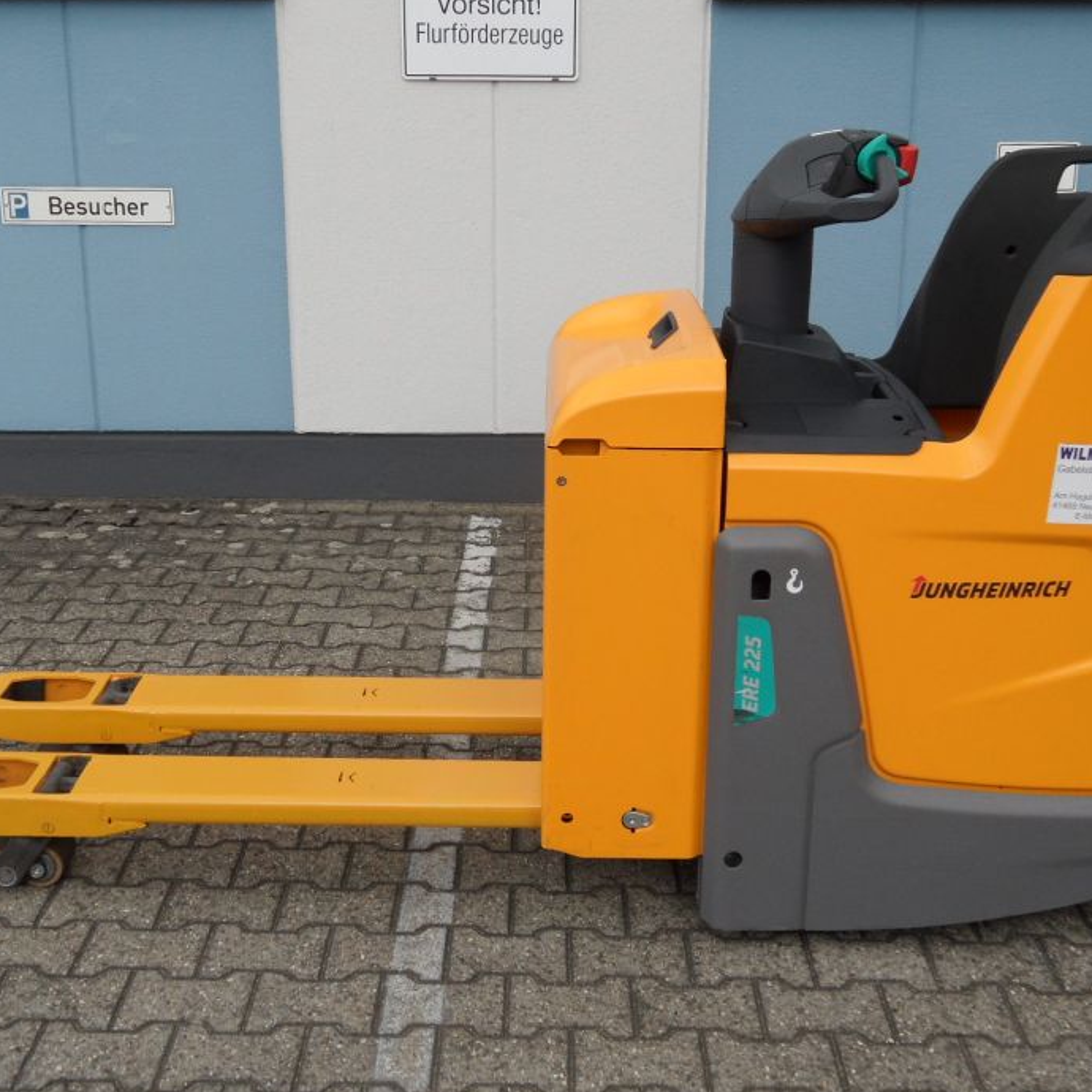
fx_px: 1499
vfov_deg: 40.0
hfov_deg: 40.0
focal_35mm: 42
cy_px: 524
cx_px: 567
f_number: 3.4
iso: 80
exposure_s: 1/350
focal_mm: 5.3
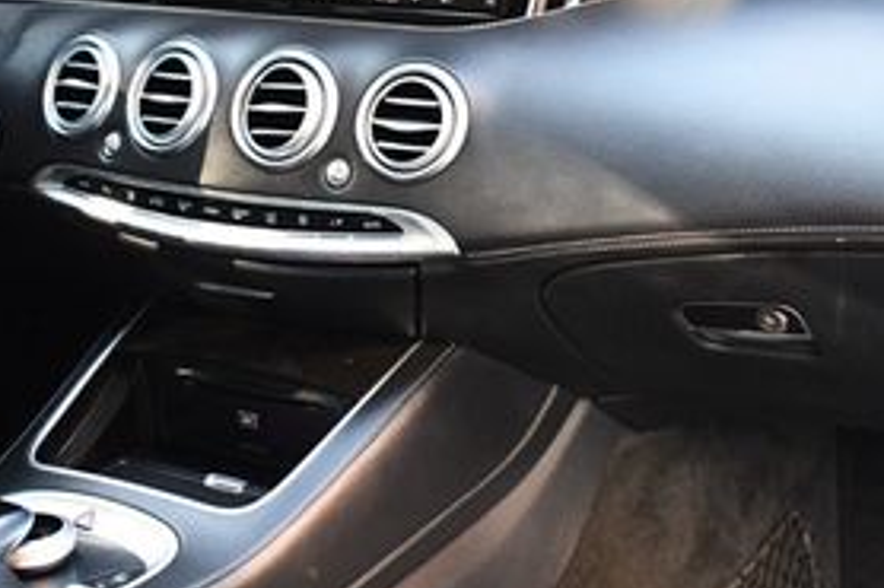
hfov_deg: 24.5
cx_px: 506
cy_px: 350
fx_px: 2037
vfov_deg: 16.4
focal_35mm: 83
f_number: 3.8
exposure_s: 1/125
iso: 2500
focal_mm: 24
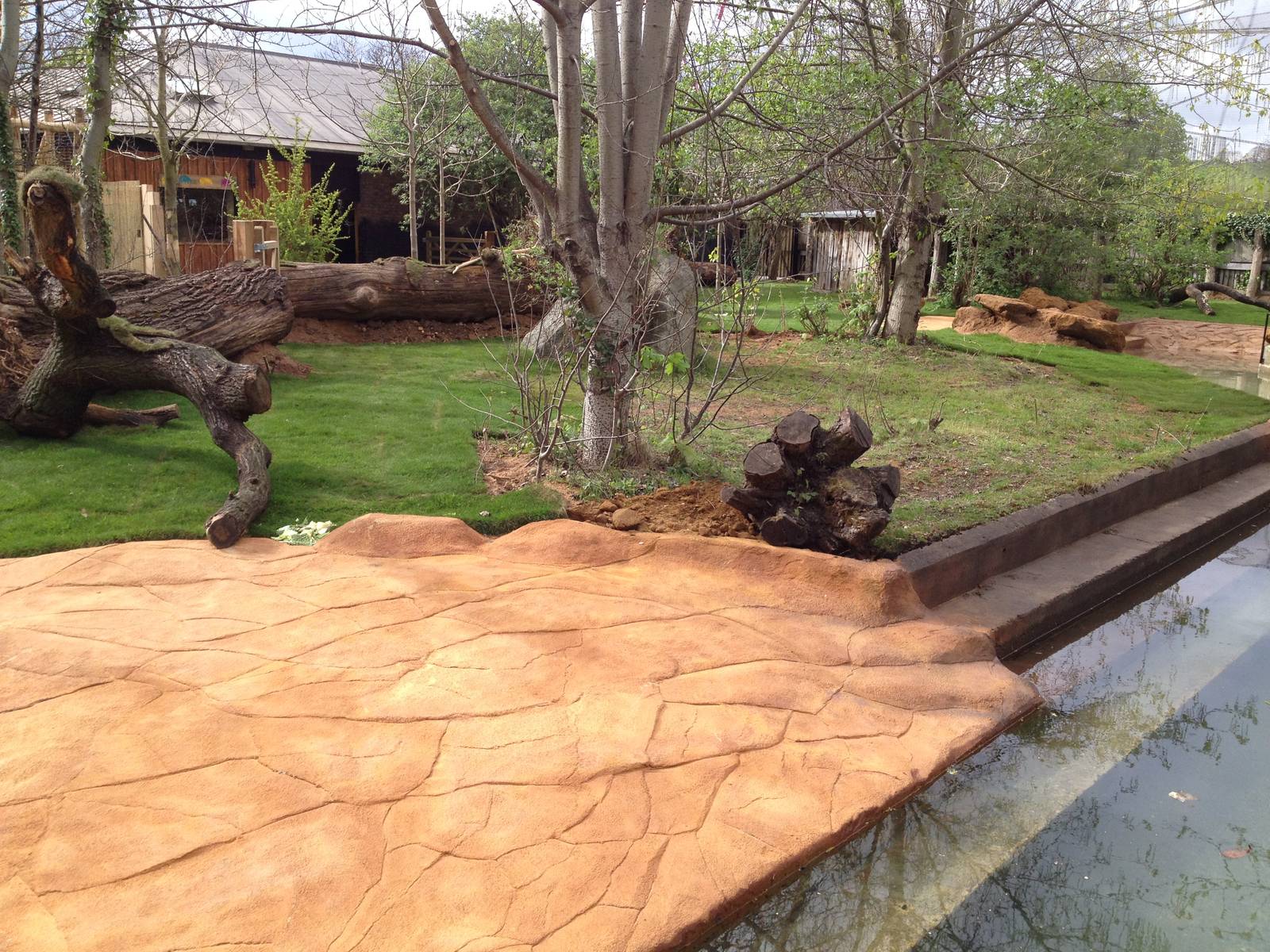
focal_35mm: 35
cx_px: 635
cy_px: 476
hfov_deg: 52.6
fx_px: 1284
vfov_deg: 40.7
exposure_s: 1/575
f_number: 2.4
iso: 50
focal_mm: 4.28
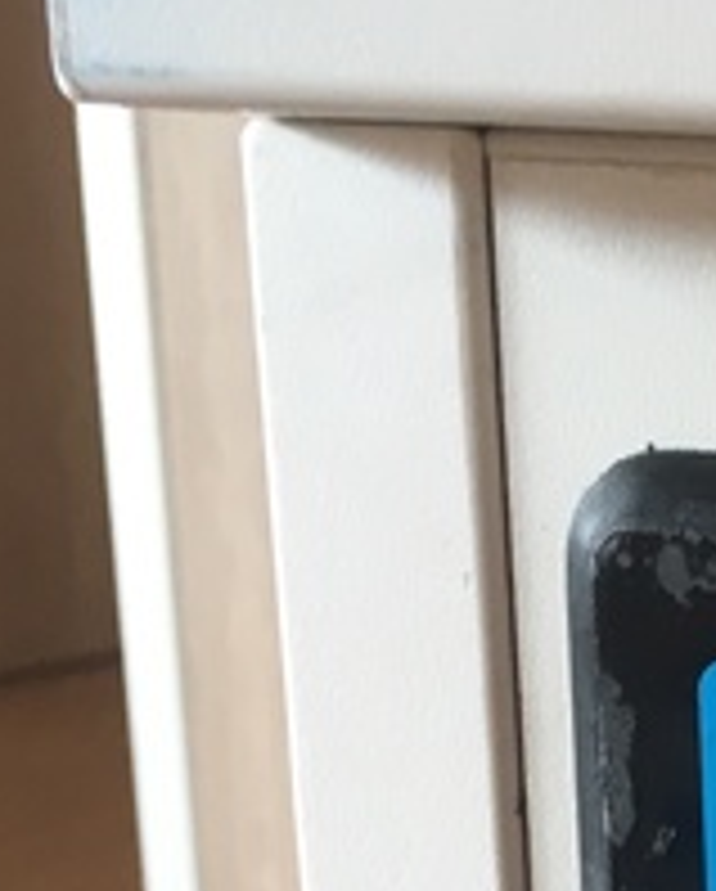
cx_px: 1405
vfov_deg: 16.4
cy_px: 1244
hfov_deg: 12.5
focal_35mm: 109
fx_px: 2881
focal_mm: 4.15
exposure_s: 1/33
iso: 80
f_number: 2.2
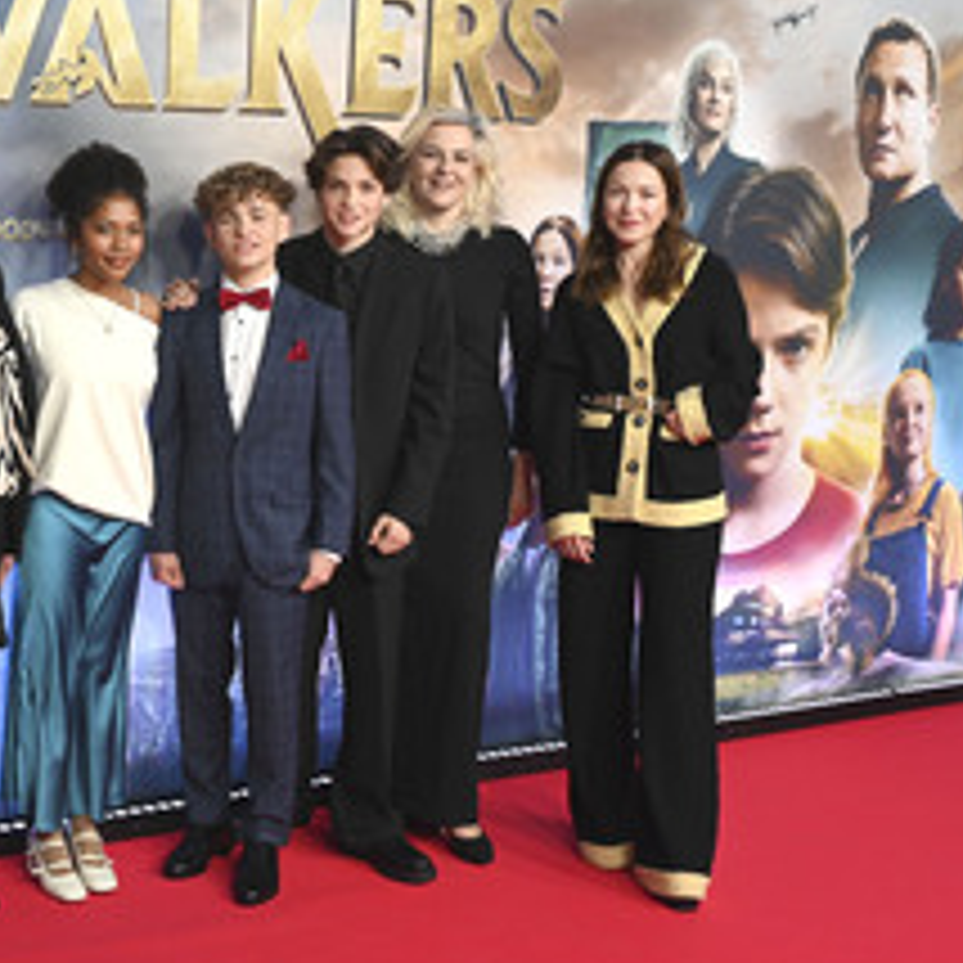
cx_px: 2
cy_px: 518
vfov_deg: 34.0
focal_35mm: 50
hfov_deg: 31.5
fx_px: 1574
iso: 800
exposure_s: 1/160
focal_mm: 28
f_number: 5.6
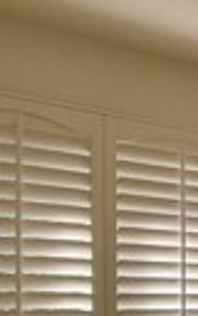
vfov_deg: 26.5
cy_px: 306
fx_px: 639
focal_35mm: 74
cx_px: 592
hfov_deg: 11.2
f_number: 2.2
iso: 40
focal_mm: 2.22
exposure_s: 1/392
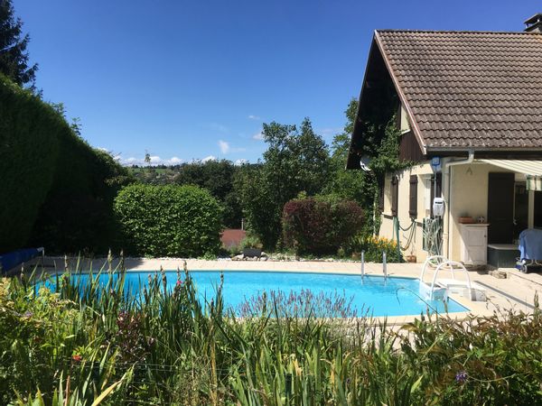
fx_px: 454
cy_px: 203
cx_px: 271
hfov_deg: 61.7
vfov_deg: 48.2
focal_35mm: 29
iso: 25
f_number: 2.2
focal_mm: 4.15
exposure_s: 1/2024
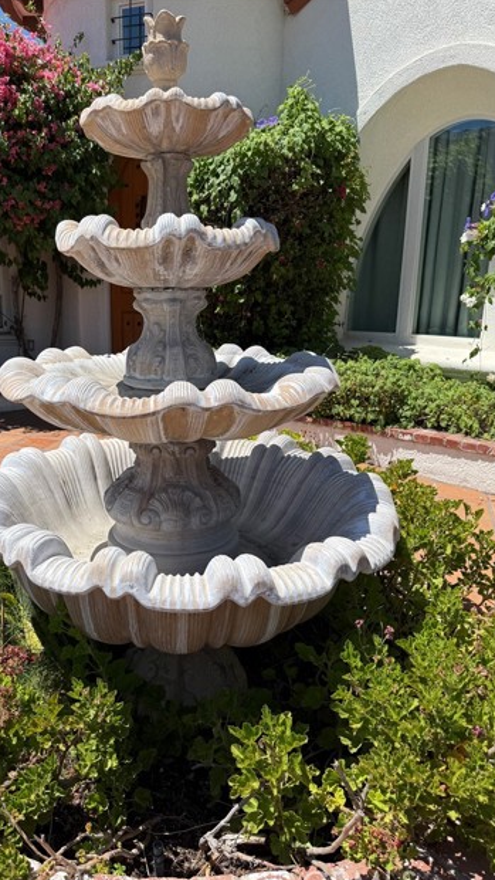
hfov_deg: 42.4
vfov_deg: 69.8
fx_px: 630
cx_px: 170
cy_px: 450
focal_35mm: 27
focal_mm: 6.76
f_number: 1.78
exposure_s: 1/4167
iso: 80
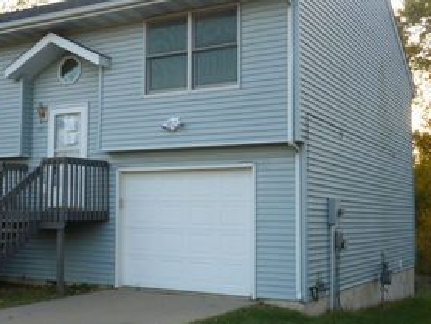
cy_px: 152
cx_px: 175
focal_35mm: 51
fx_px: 636
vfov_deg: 28.6
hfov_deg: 37.3
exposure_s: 1/80
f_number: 3.7
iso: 100
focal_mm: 7.3
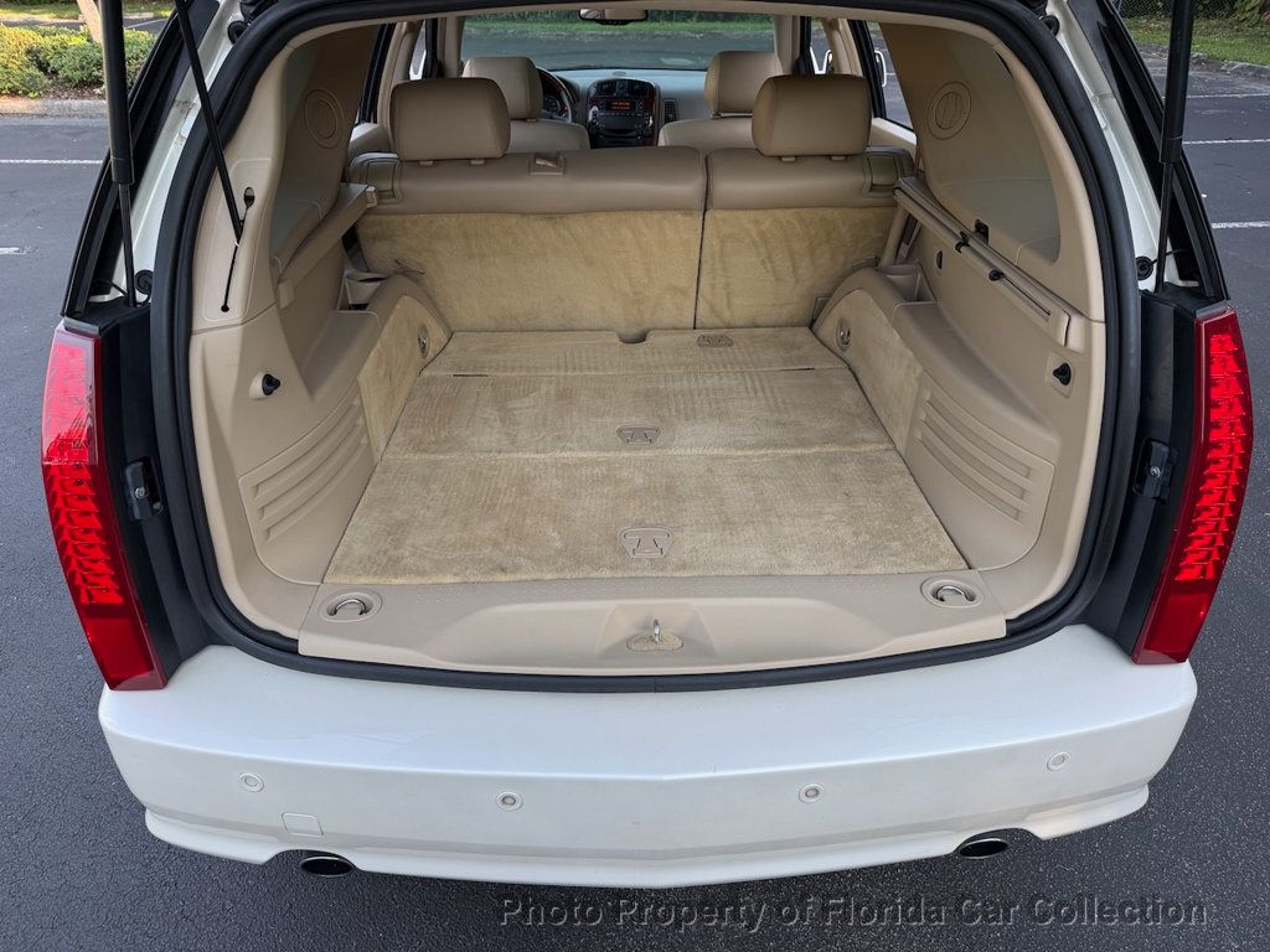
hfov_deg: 71.6
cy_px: 476
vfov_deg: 56.8
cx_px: 635
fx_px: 881
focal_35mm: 24
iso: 80
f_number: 1.78
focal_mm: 6.76
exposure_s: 1/344
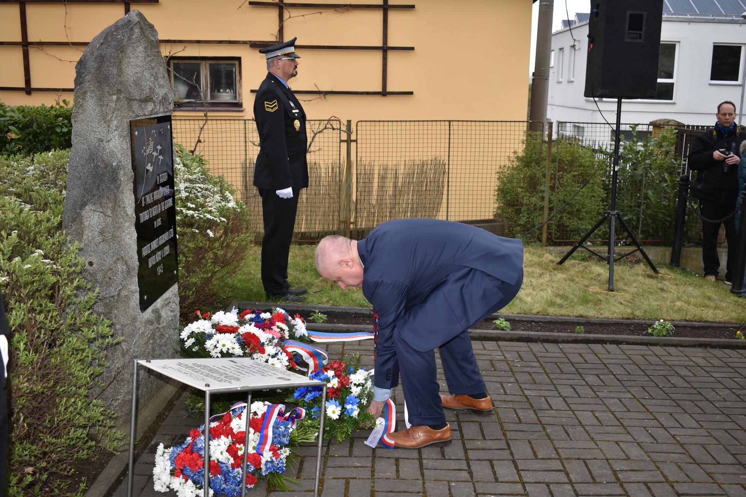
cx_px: 373
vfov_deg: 36.9
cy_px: 248
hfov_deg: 53.1
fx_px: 746
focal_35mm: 36
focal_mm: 24
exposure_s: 1/125
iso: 100
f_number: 4
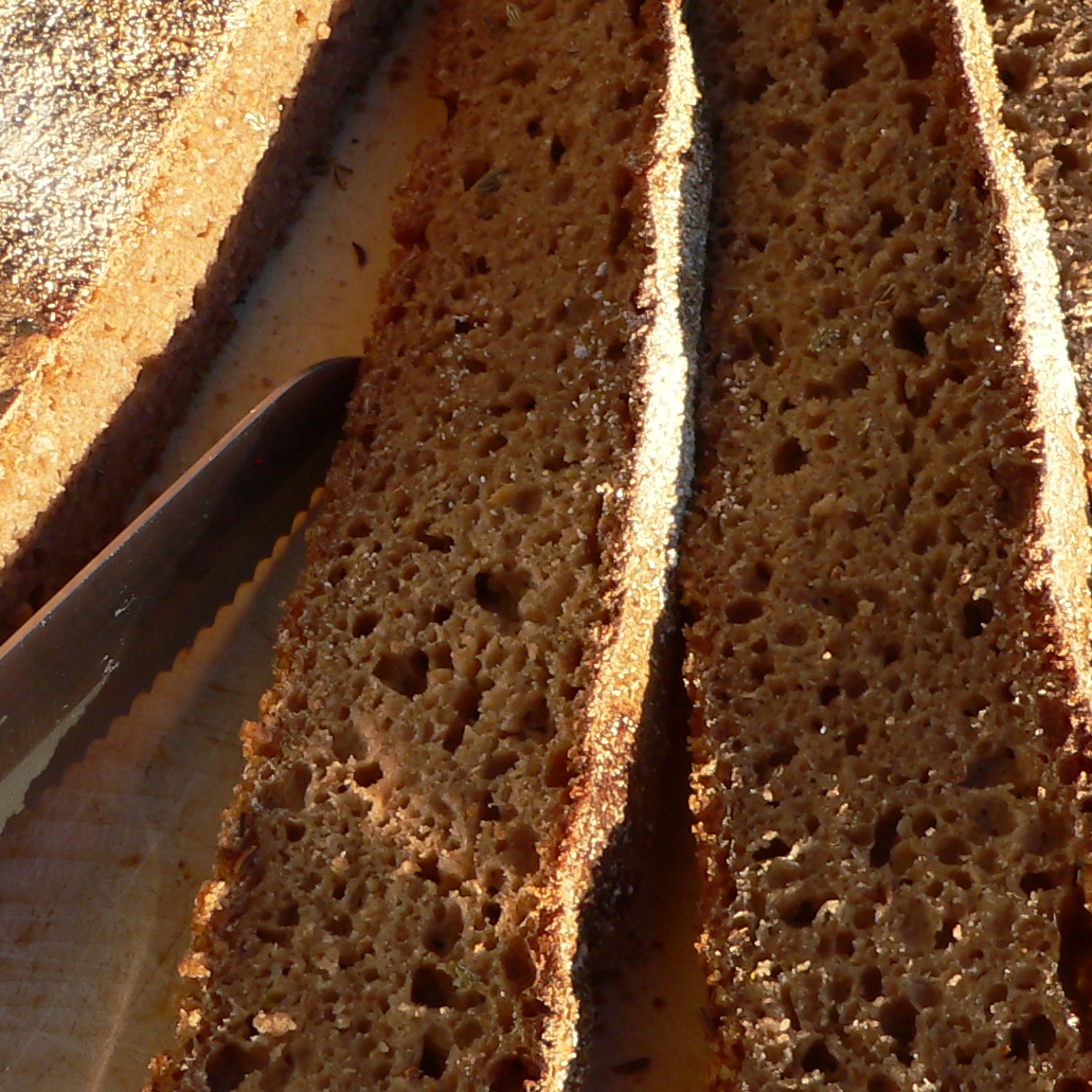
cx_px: 645
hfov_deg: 21.9
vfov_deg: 21.9
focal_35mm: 79
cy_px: 533
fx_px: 2820
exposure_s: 1/200
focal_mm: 6
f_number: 4
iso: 80
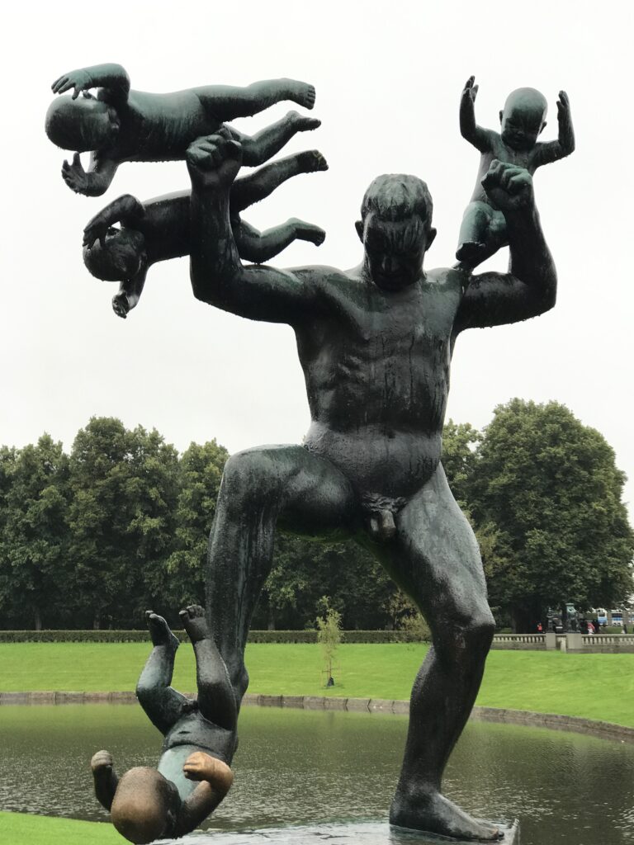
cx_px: 317
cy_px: 422
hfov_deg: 25.7
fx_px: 1392
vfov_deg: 33.8
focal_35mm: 57
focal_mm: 6.6
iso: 20
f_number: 2.8
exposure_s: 1/100
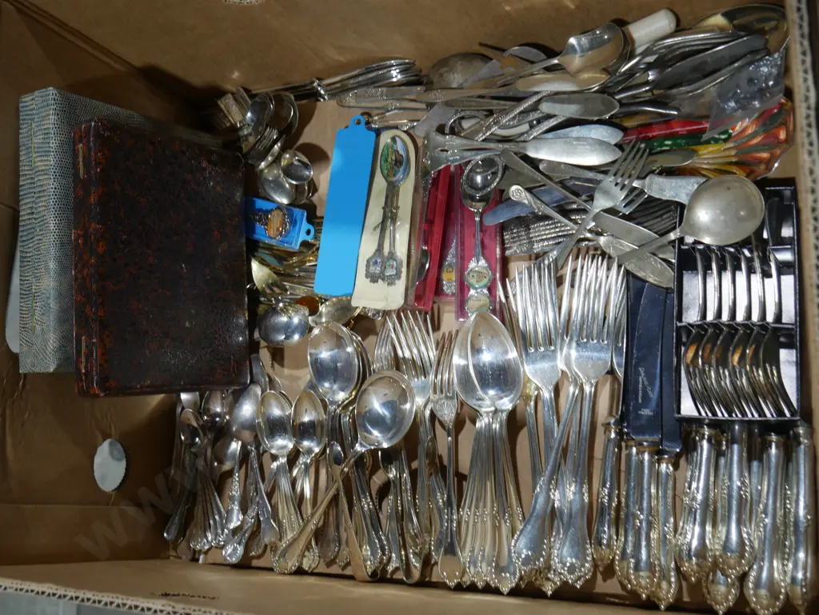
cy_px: 308
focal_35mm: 40
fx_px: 947
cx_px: 410
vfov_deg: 36.0
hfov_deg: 46.8
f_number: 4.4
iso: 200
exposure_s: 1/60
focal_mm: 20
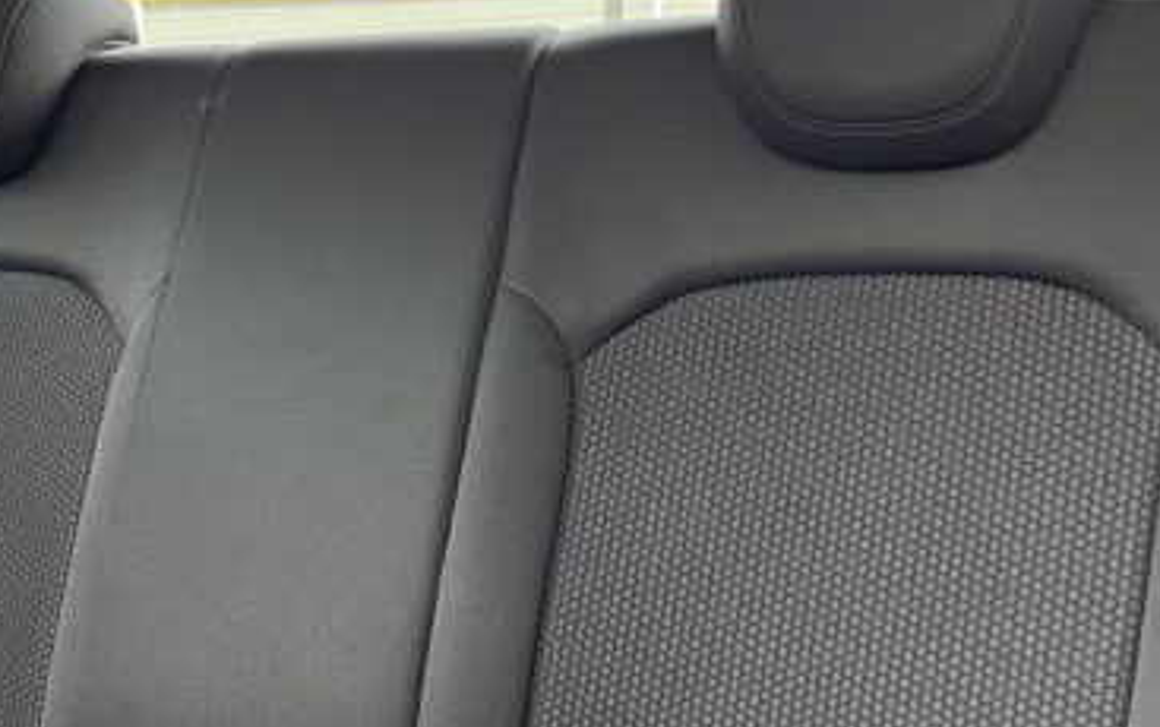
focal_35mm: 60
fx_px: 1898
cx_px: 332
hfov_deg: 33.5
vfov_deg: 21.6
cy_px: 512
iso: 125
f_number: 1.5
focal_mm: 5.7
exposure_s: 1/98
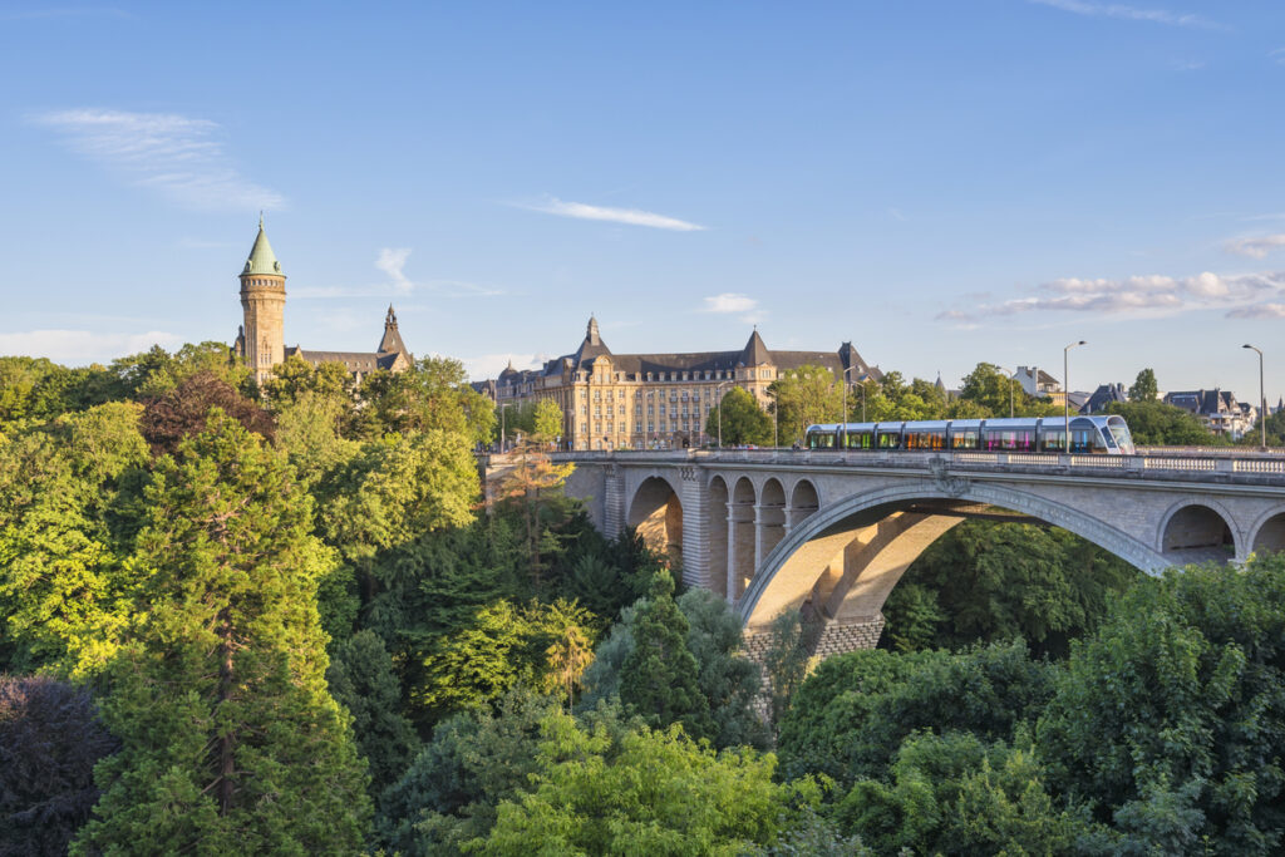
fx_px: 1071
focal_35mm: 30
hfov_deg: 61.9
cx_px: 642
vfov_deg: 43.6
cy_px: 428
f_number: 5.6
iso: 100
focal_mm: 30
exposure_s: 1/160
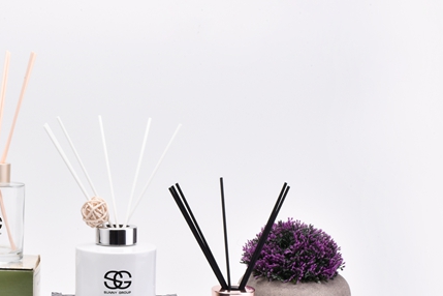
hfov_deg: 18.1
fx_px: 1378
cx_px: 92
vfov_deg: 12.2
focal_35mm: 112
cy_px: 241
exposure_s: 1/160
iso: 100
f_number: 29
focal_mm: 60
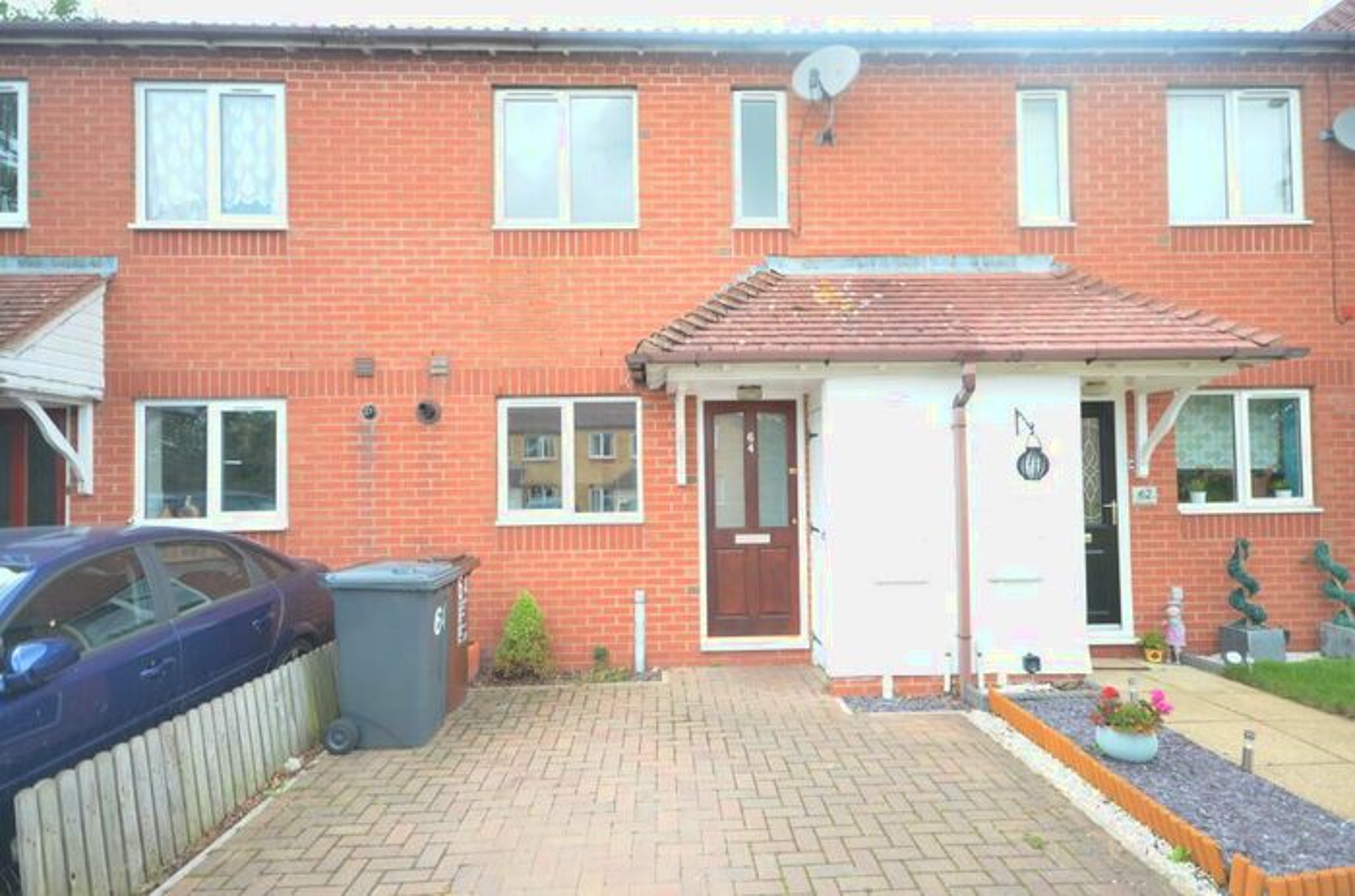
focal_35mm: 20
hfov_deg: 85.6
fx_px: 732
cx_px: 678
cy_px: 448
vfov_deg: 62.9
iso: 100
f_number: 4.5
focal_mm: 13
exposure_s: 1/50
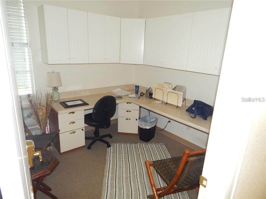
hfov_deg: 76.4
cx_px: 133
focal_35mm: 22
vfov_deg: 61.1
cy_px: 100
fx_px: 169
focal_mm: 4
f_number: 3
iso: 200
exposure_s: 1/30
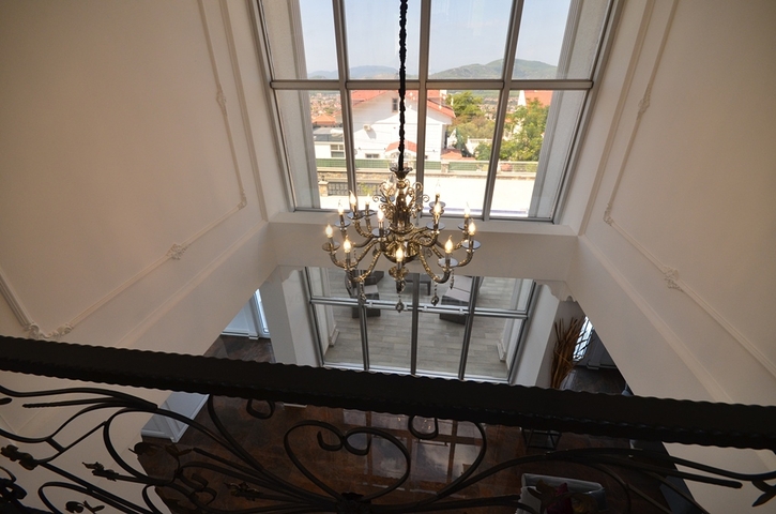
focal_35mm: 15
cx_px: 388
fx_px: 323
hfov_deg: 100.5
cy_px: 257
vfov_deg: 77.1
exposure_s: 1/100
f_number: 9
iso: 400
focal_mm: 10
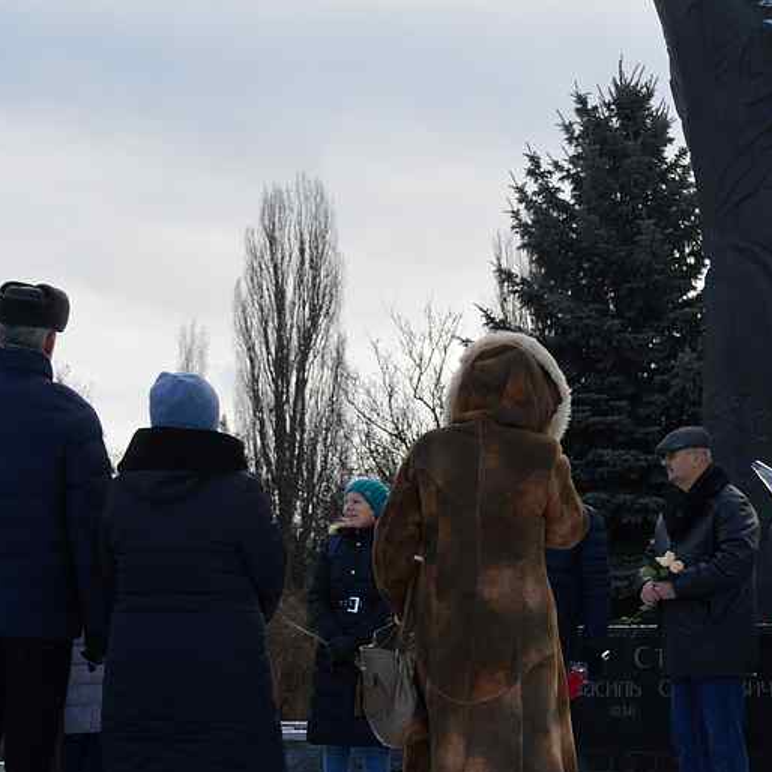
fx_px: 2624
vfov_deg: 16.7
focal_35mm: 104
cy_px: 202
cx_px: 559
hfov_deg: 16.7
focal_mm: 35
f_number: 7.1
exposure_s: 1/200
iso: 100
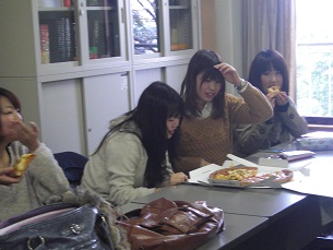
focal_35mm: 79
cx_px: 157
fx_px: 760
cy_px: 152
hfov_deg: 24.7
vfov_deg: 18.7
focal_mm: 9.8
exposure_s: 1/25
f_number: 3.6
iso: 200
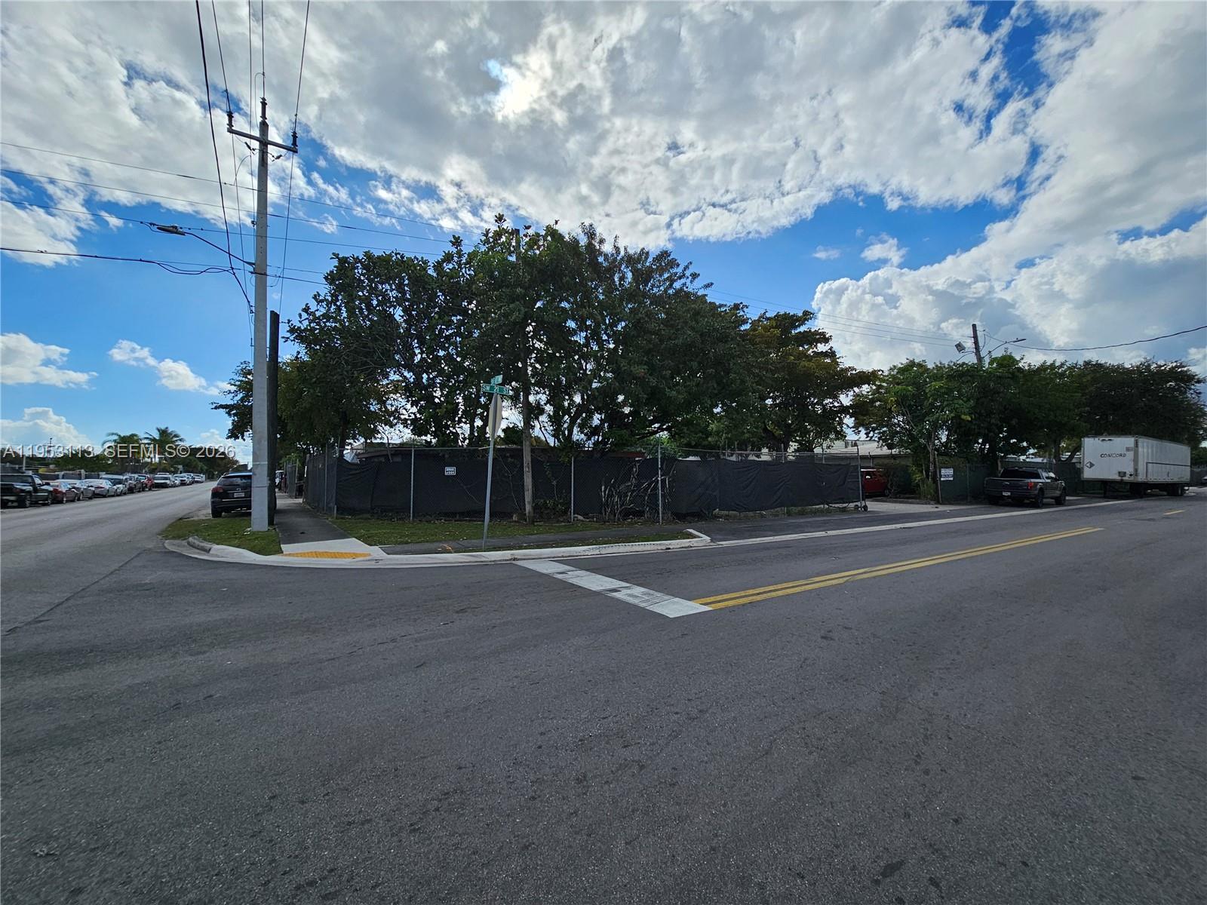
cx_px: 604
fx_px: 453
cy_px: 452
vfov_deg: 89.9
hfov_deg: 106.2
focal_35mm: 13
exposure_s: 1/4142
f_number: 2.2
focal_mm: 2.2
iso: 50
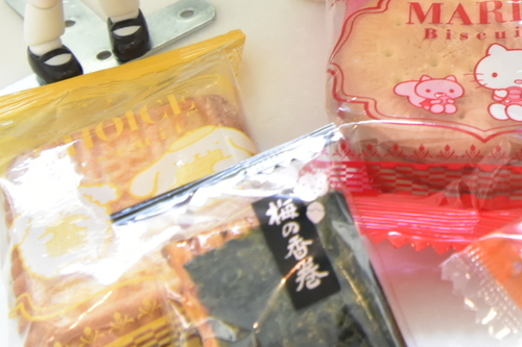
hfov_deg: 26.1
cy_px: -38
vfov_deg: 18.2
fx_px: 1044
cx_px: 563
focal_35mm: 72
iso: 800
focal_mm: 20
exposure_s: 1/15
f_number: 8
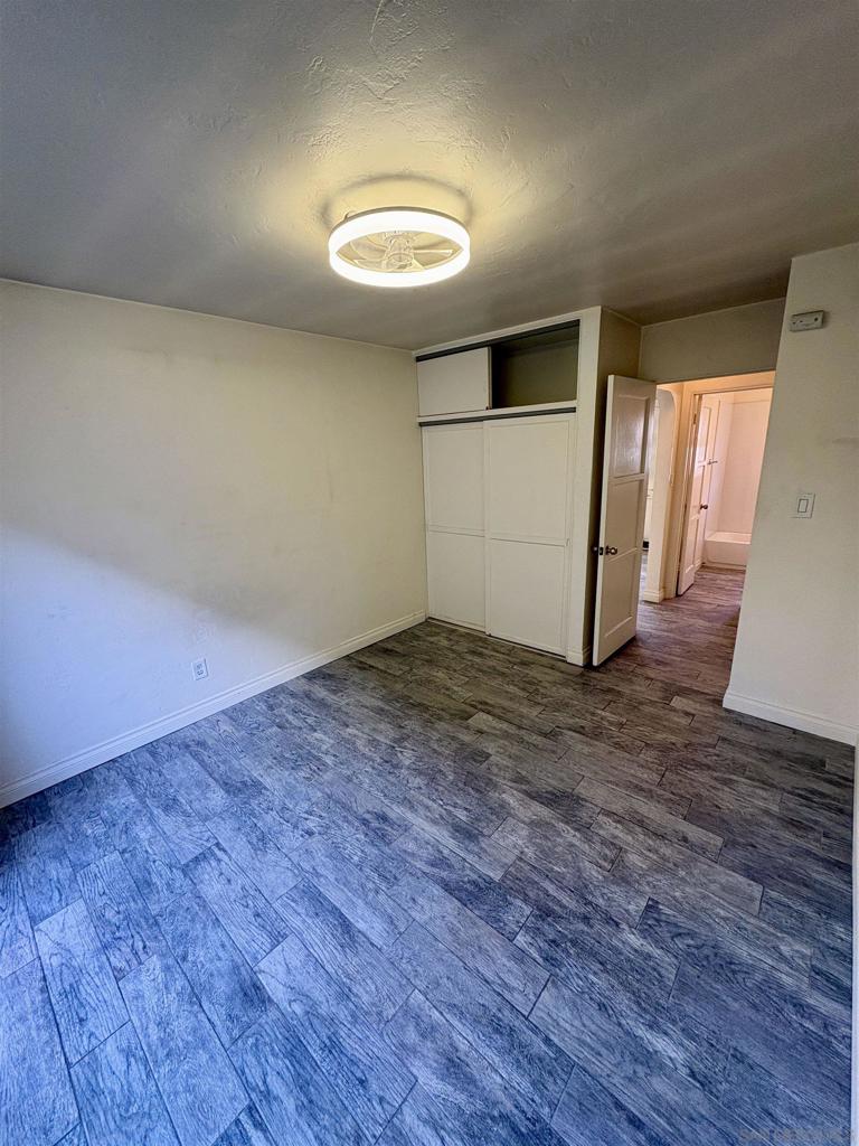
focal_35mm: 14
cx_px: 430
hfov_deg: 85.7
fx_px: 463
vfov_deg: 102.1
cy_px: 573
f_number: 2.2
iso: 125
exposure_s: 1/60
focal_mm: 2.22
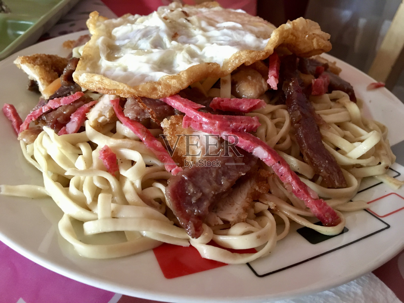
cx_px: 202
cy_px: 152
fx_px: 338
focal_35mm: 29
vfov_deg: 48.2
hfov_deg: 61.7
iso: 400
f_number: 2.2
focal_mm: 4.15
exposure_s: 1/17
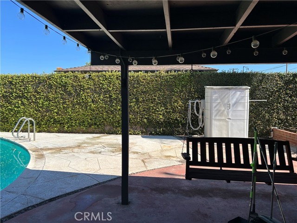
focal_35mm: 26
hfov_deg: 67.3
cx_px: 148
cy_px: 112
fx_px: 223
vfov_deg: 53.1
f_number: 1.5
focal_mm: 5.7
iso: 50
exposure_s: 1/2762
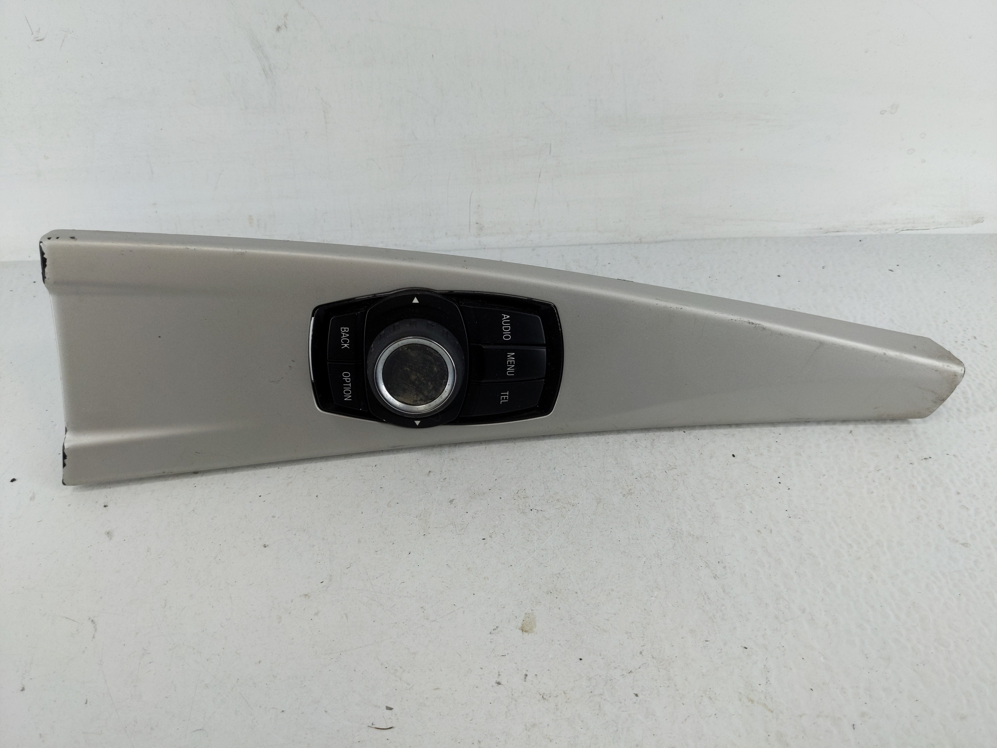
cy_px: 374
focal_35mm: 25
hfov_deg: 69.4
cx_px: 498
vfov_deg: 54.9
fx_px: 720
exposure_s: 1/123
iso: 59
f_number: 1.73
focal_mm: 4.38
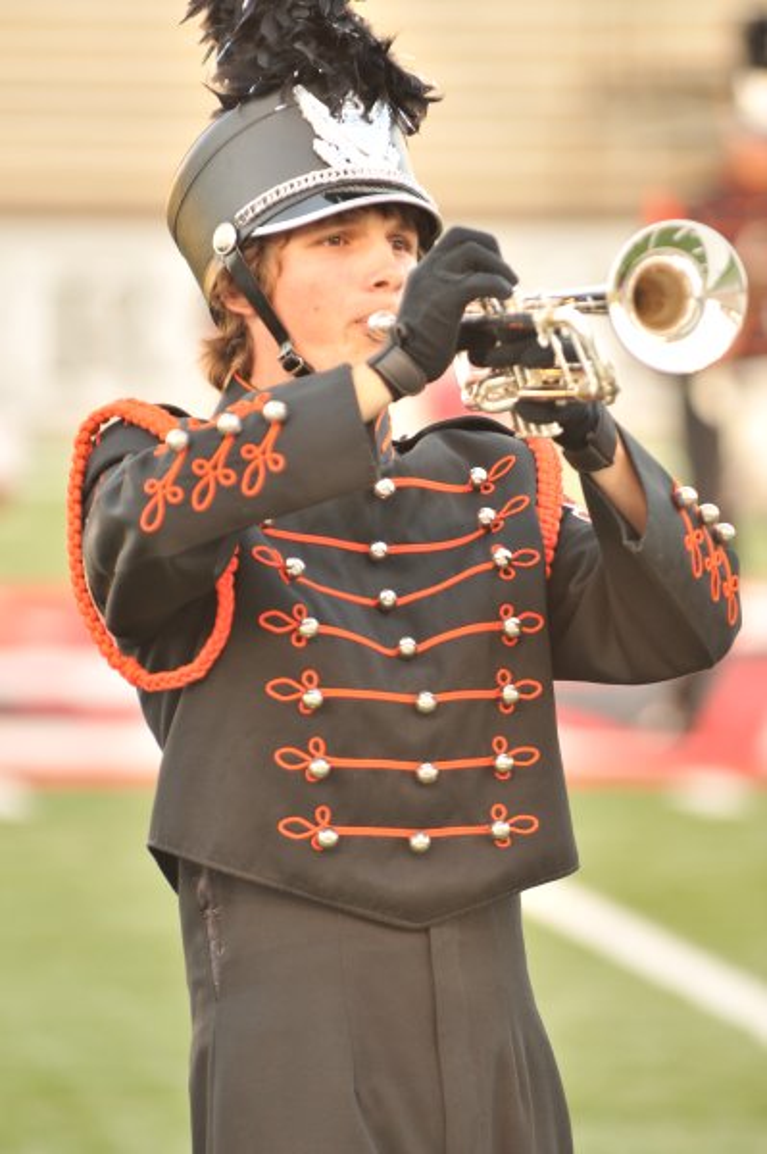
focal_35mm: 300
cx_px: 384
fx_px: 9603
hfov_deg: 4.6
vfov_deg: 6.9
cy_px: 577
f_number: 2.8
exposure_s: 1/125
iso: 200
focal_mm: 200
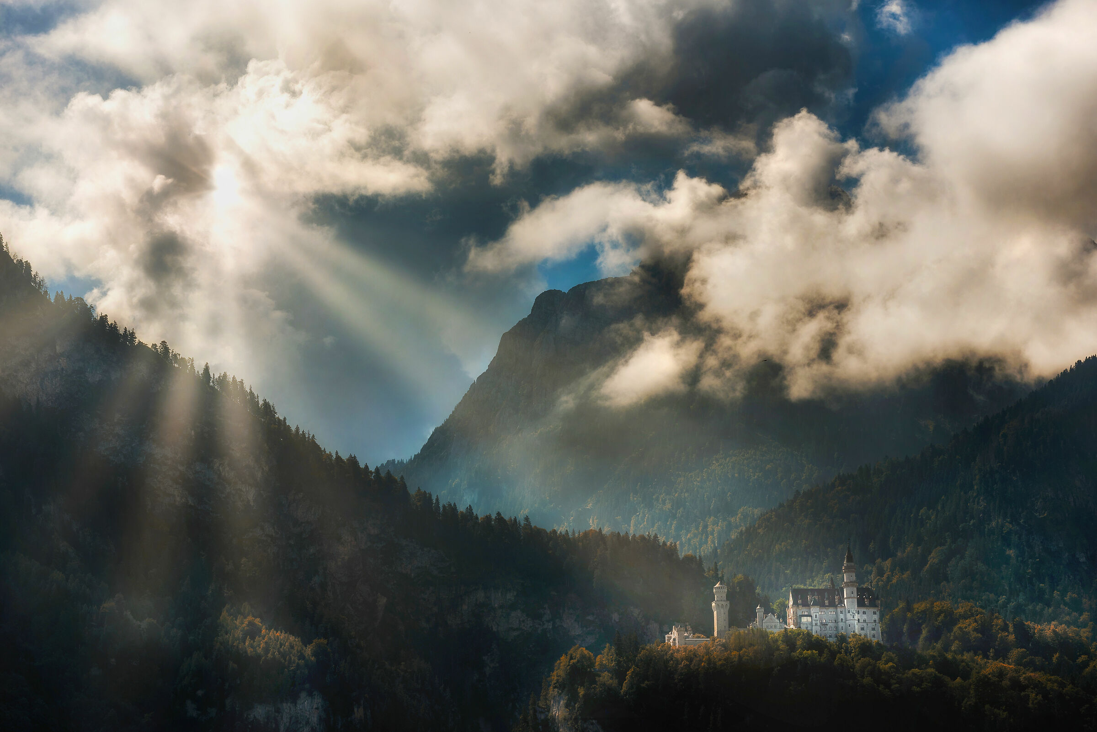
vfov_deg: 17.1
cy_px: 366
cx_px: 548
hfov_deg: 25.4
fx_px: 2439
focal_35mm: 80
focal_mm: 80
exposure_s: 1/400
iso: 100
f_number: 11
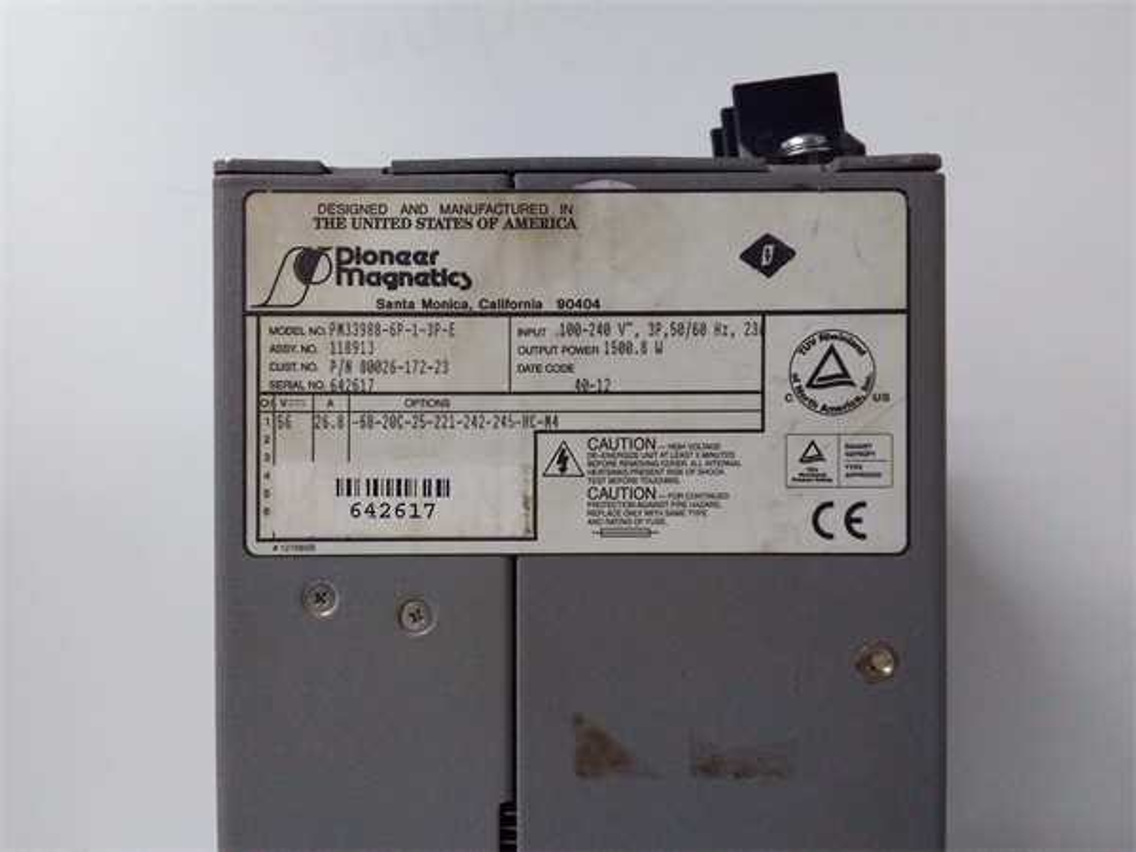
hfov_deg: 65.3
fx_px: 886
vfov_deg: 51.4
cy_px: 426
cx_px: 568
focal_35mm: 27
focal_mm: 3.79
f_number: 2
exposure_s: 1/33
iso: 517
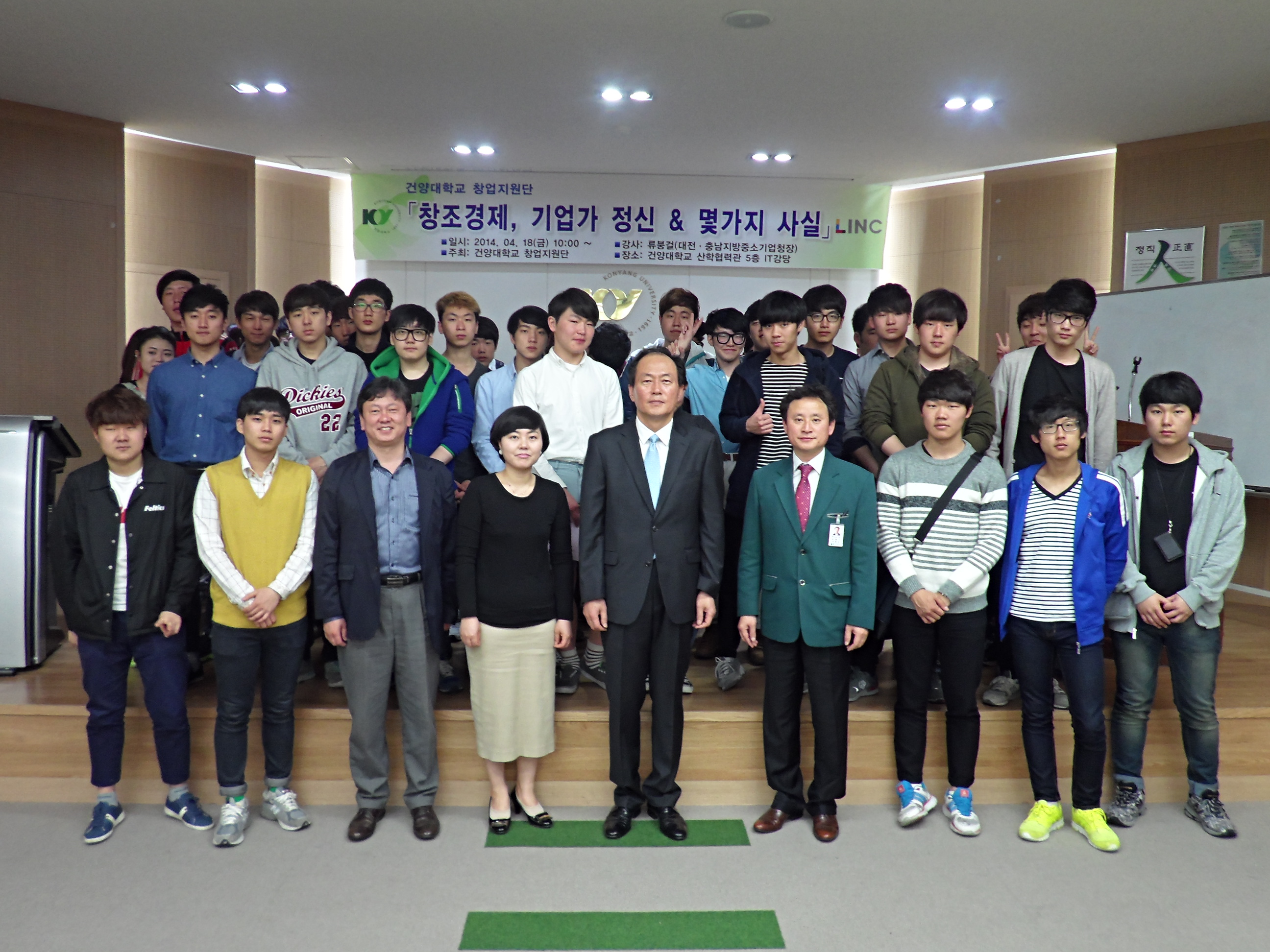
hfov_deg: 65.3
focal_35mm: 27
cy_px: 476
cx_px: 635
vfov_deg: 51.4
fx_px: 991
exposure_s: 1/20
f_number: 2.6
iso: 400
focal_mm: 4.9
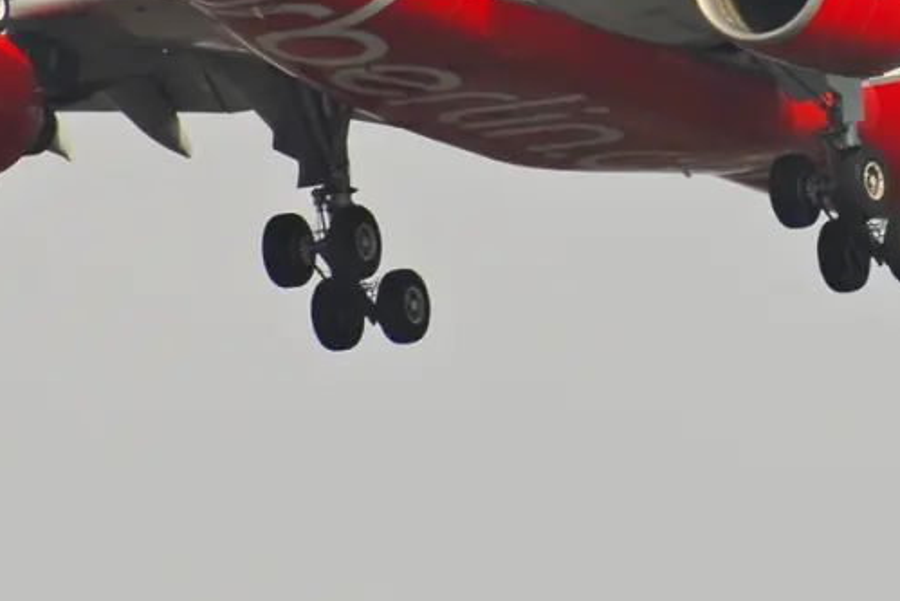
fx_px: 23080
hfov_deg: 2.2
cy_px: -14
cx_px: 595
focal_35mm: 923
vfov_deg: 1.5
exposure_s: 1/640
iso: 200
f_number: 8
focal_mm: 300
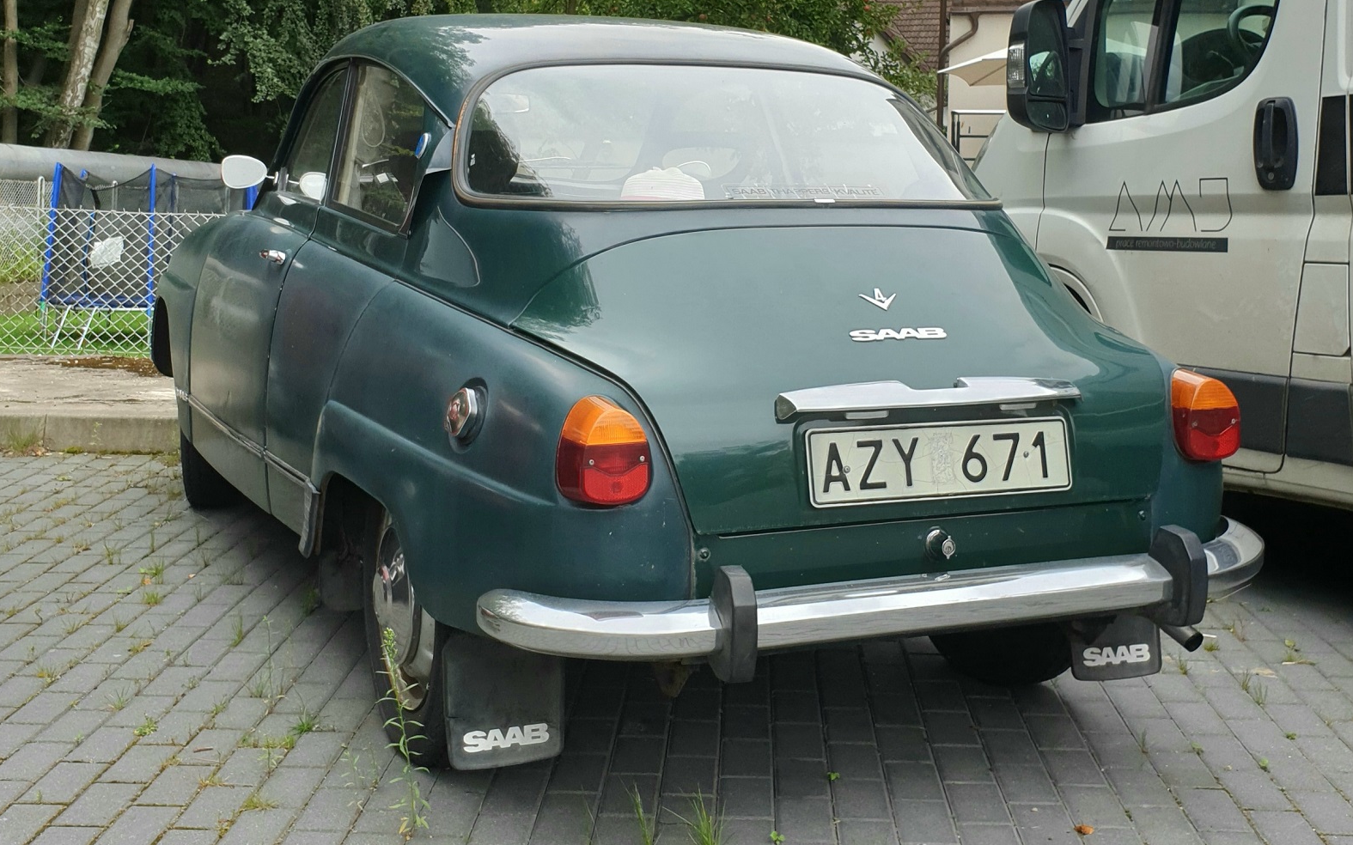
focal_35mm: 28
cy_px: 343
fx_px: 1032
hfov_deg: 66.5
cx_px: 683
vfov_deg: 44.3
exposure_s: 1/460
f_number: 2.4
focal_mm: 4.3
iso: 50
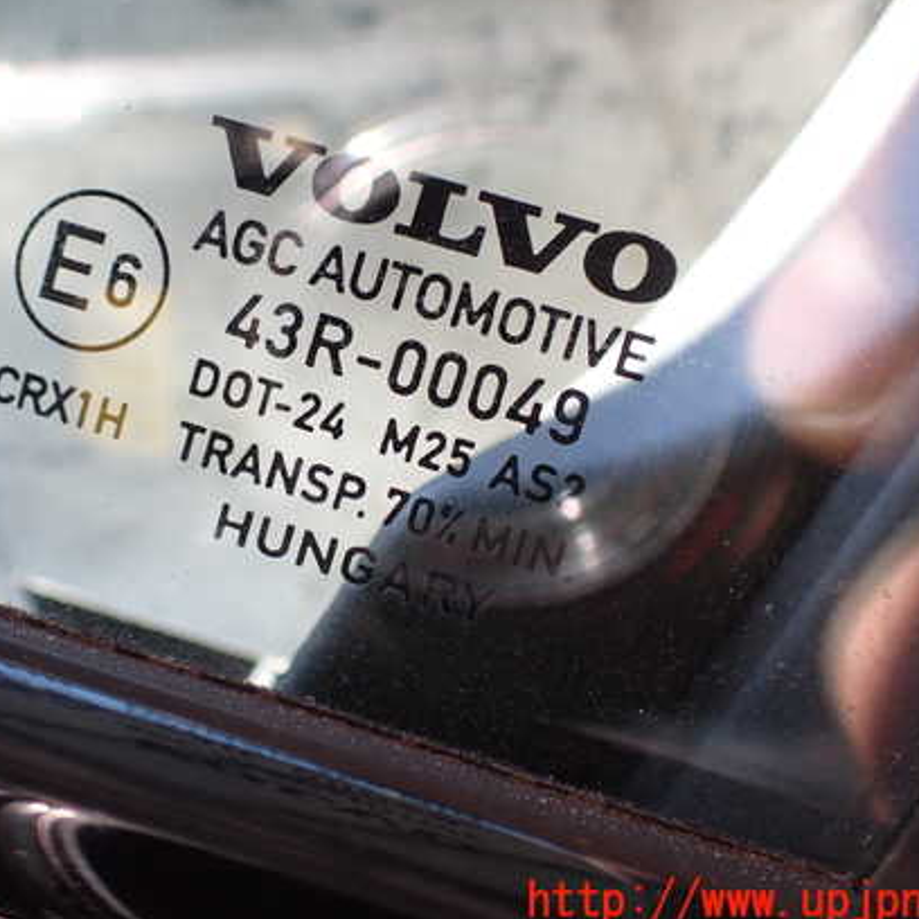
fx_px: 1171
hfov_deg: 42.6
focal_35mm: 39
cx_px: 360
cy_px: 423
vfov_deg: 42.8
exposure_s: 1/125
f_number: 2.3
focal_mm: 5.4
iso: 100
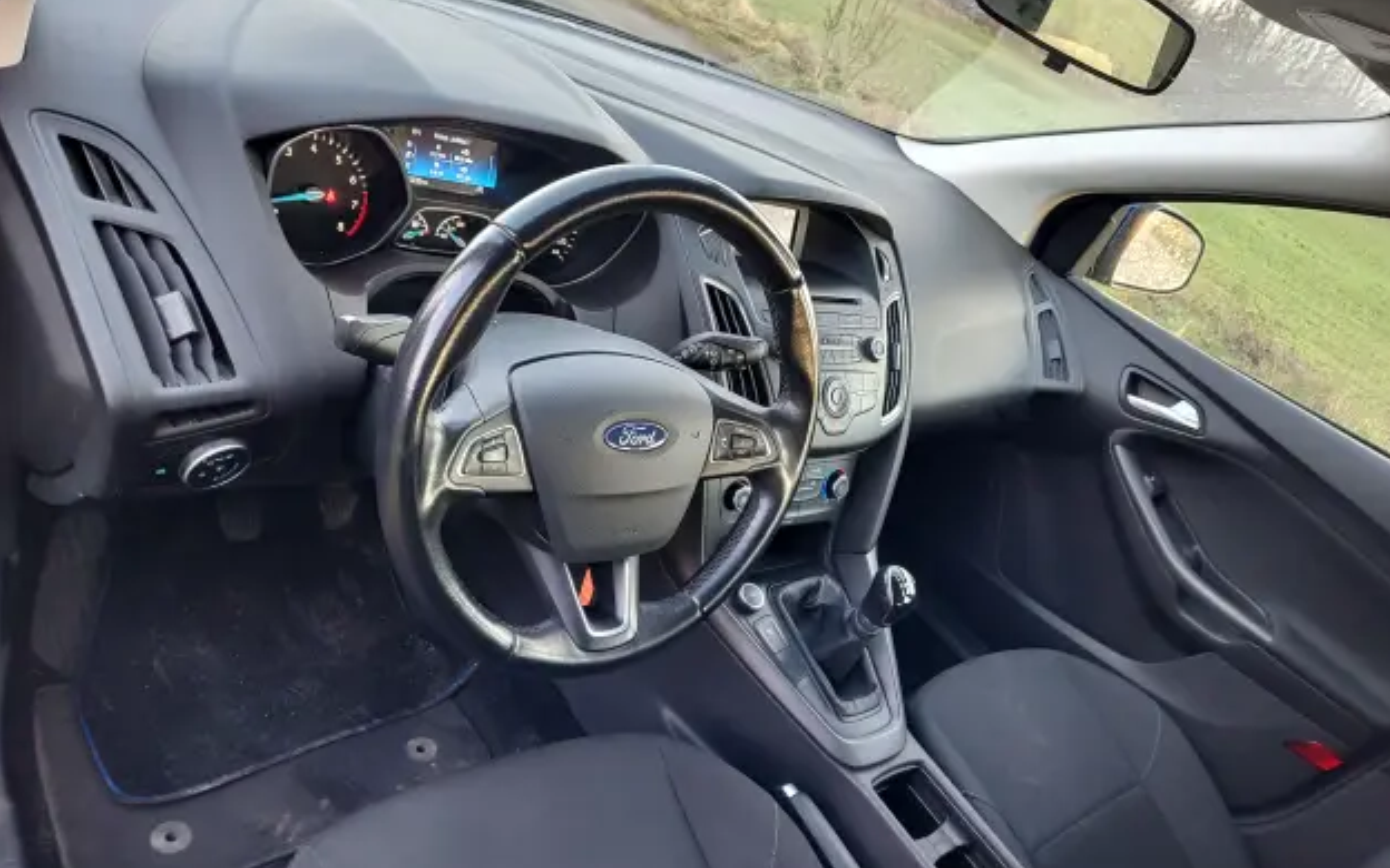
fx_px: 947
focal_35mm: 25
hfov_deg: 72.5
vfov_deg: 49.2
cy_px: 472
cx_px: 702
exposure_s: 1/50
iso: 369
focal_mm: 5.56
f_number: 1.8
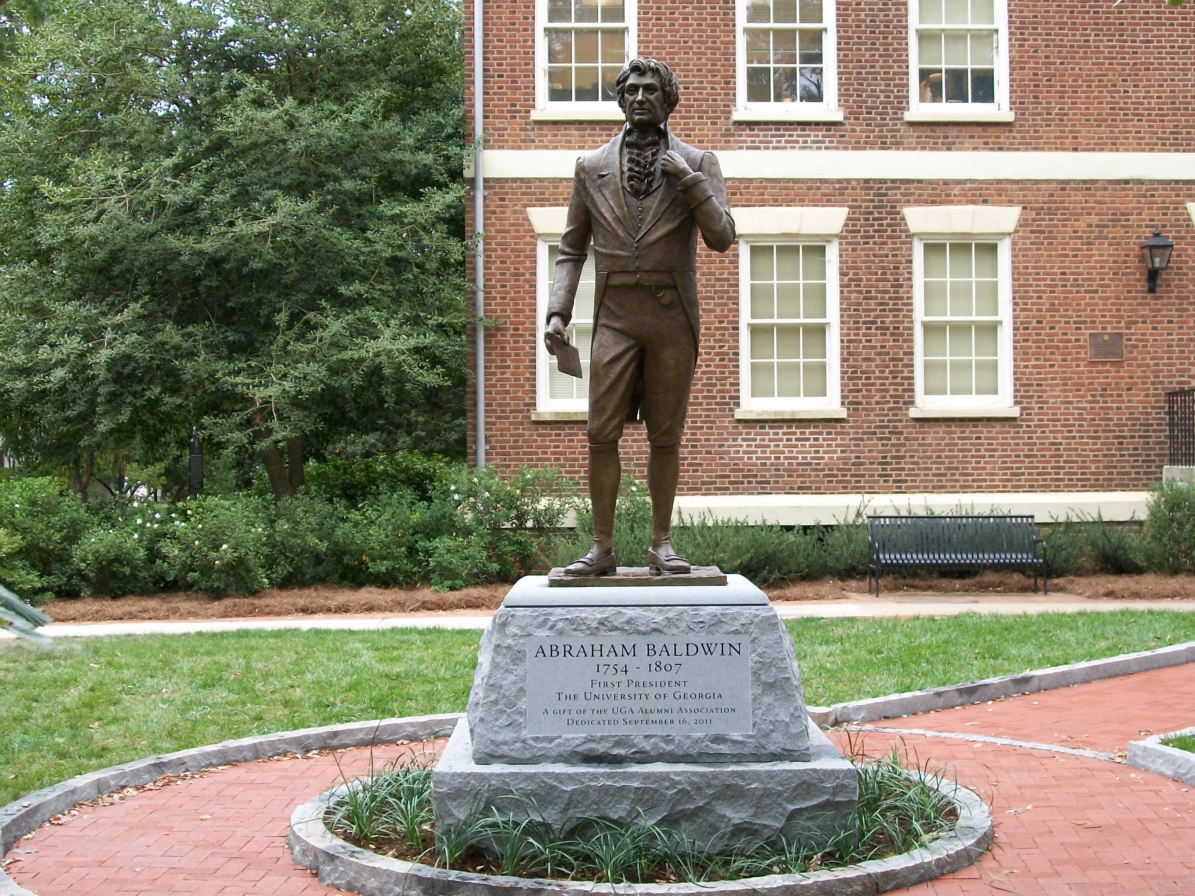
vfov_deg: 26.1
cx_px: 598
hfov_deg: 34.3
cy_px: 448
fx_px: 1933
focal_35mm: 56
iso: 80
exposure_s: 1/80
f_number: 3.4
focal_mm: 9.4
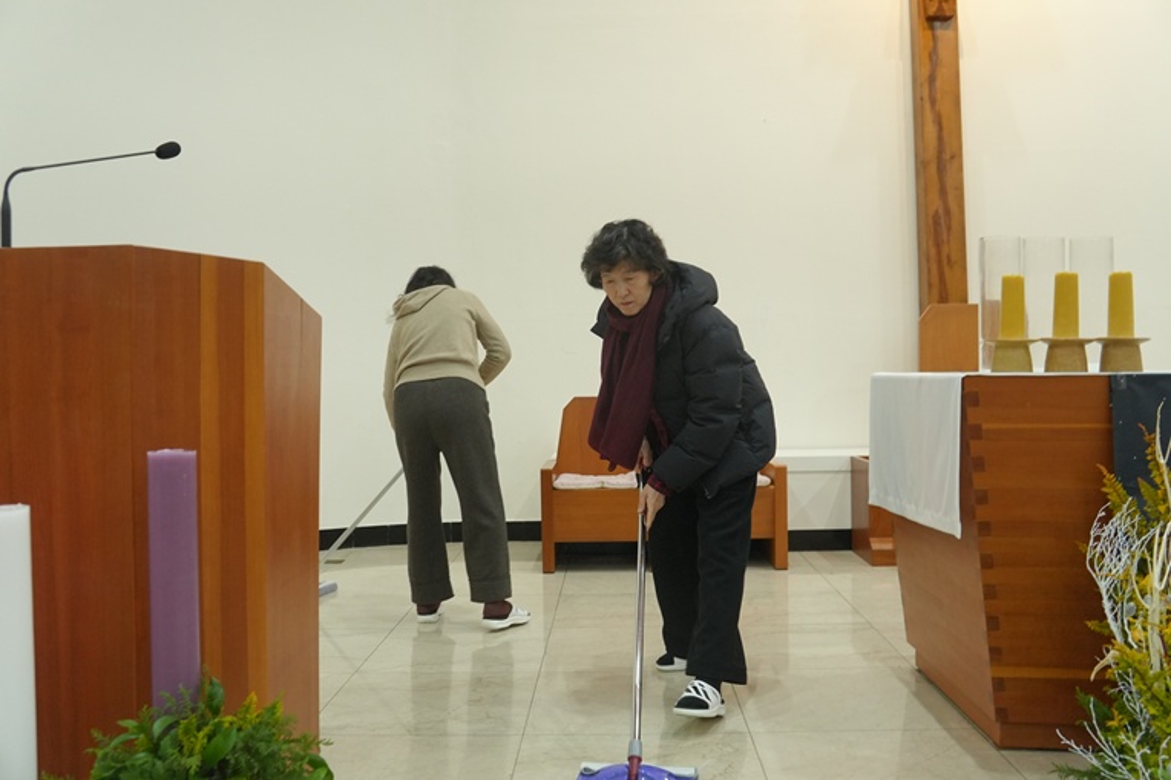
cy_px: 390
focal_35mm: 30
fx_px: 976
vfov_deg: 43.6
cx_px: 586
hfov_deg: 61.9
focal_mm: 20
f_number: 5
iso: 1600
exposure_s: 1/80
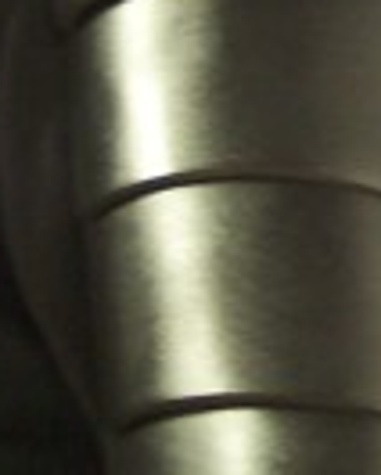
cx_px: 377
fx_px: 2616
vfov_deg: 10.4
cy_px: 164
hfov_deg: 8.3
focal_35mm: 186
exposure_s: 1/15
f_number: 2.8
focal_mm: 8
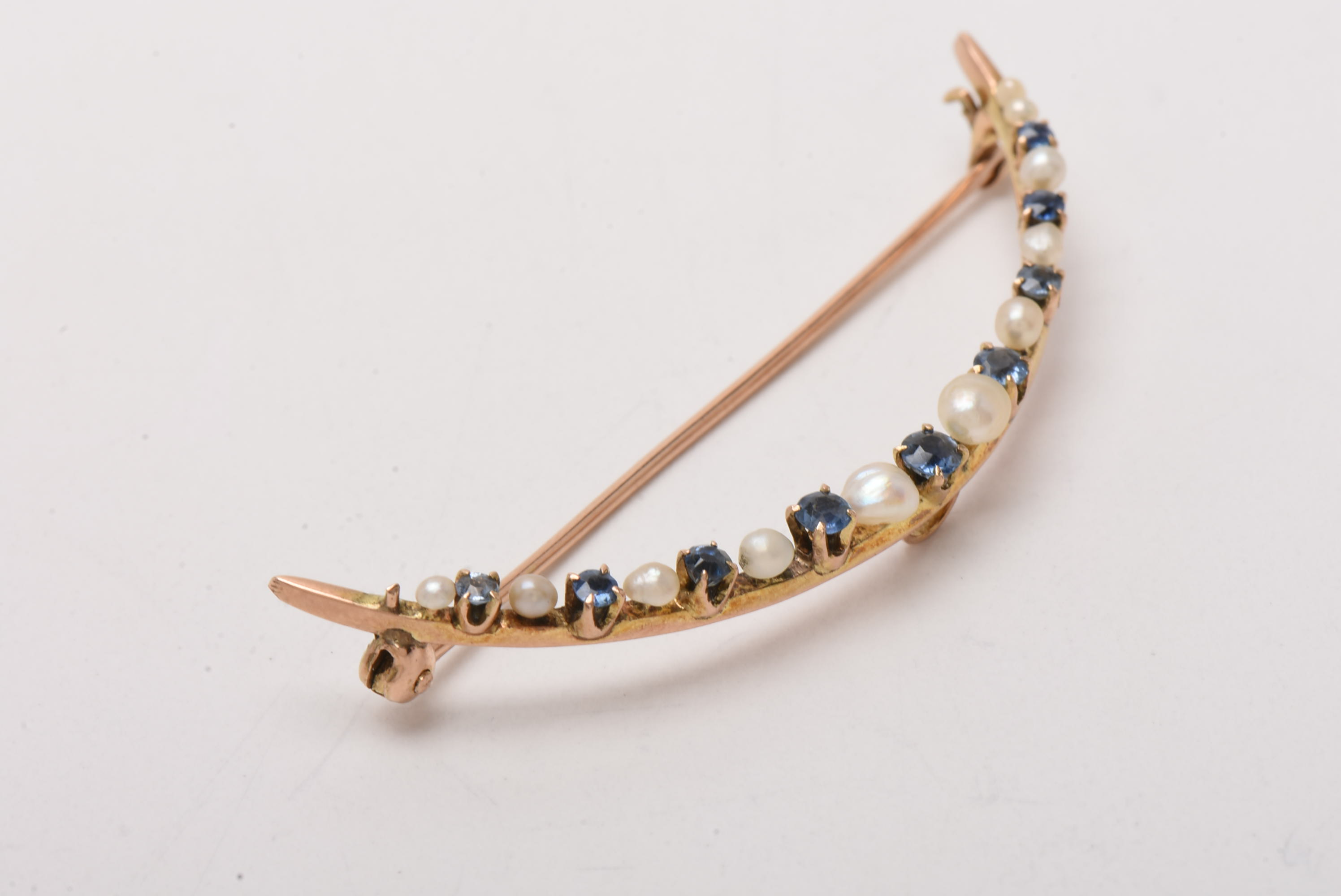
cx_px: 670
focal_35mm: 128
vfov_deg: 10.8
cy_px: 448
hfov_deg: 16.1
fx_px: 4753
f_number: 22
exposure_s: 1/125
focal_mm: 85
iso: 100
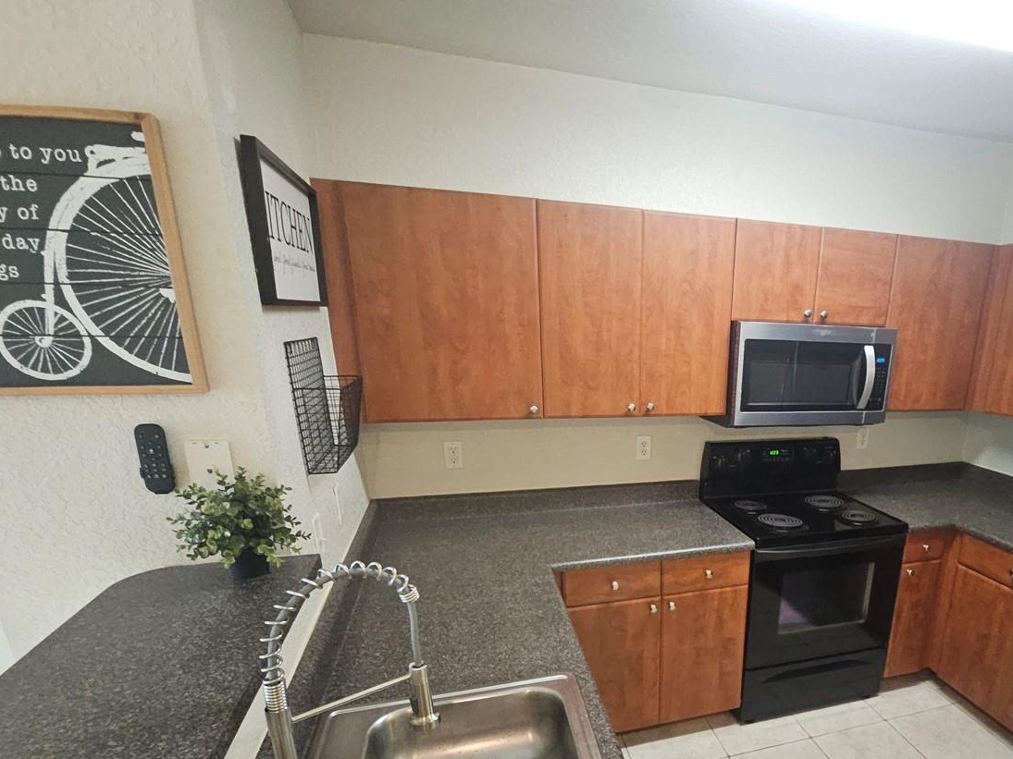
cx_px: 664
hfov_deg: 82.2
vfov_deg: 66.3
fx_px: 556
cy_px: 523
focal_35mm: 19
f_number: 2.2
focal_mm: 1.7
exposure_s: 1/30
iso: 640
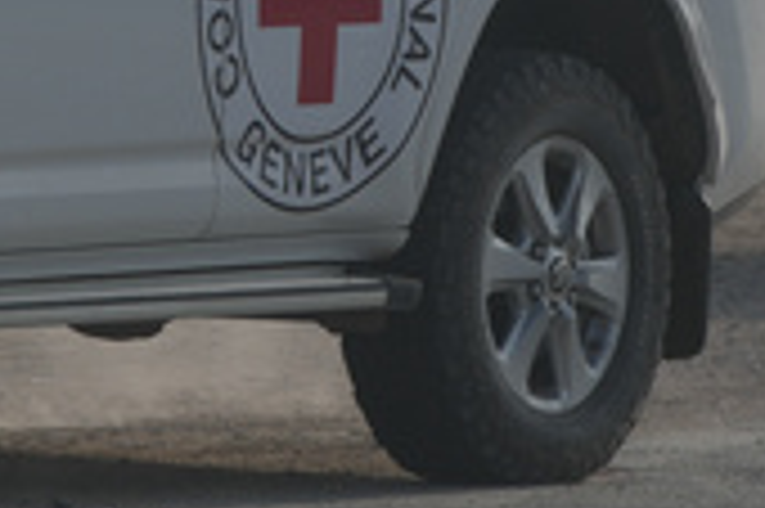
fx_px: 20507
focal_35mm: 966
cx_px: -4
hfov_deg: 2.1
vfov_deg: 1.4
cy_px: -591
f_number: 5.6
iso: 125
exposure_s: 1/1600
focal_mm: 160
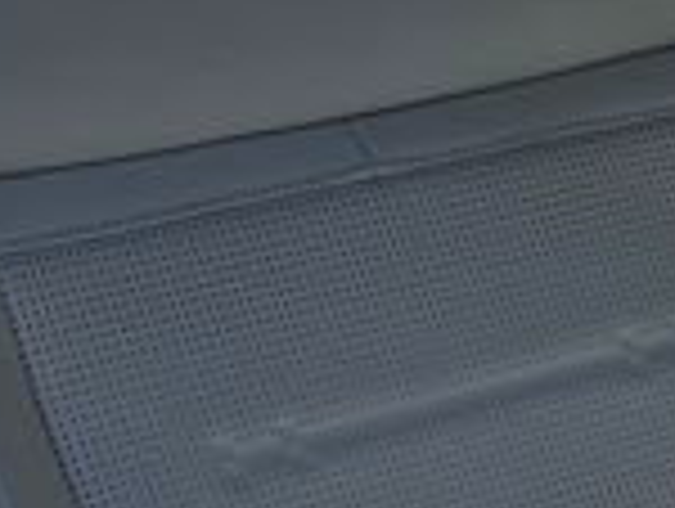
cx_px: 954
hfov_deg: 12.1
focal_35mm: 157
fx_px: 3066
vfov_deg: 9.4
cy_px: 616
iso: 12
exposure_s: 1/648
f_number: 1.7
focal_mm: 6.3
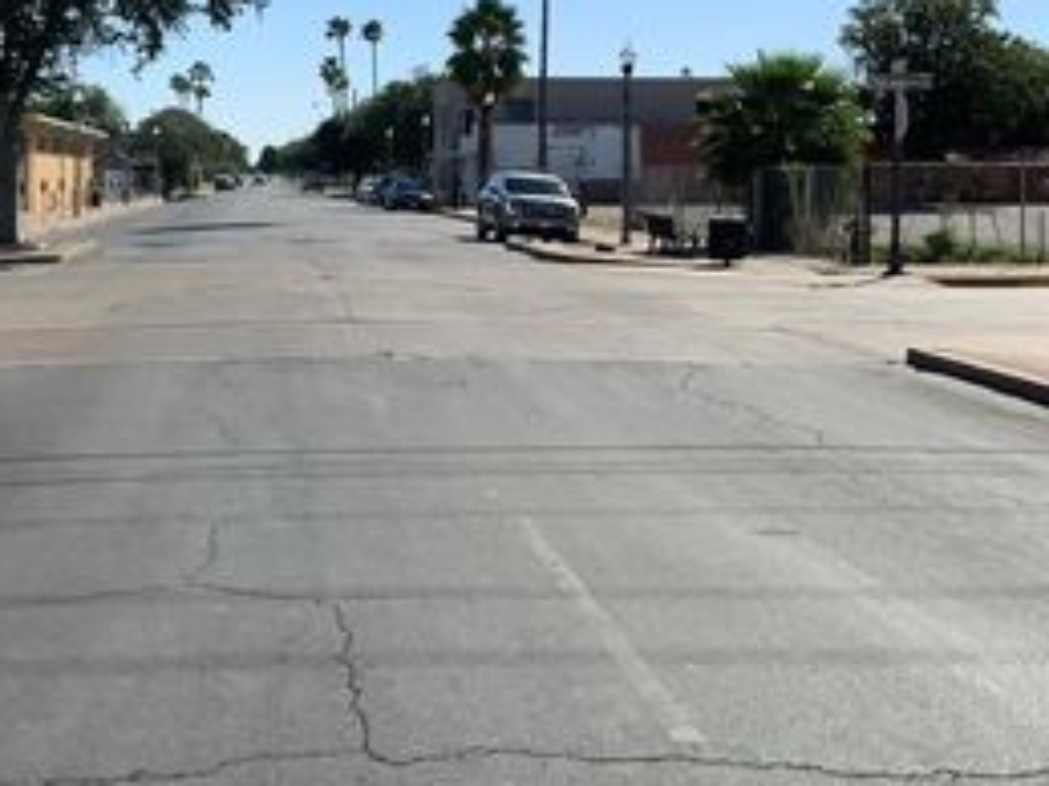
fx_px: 1696
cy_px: 225
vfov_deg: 25.8
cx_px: 377
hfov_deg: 34.1
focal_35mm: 56
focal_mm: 3
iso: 16
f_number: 1.8
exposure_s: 1/3125
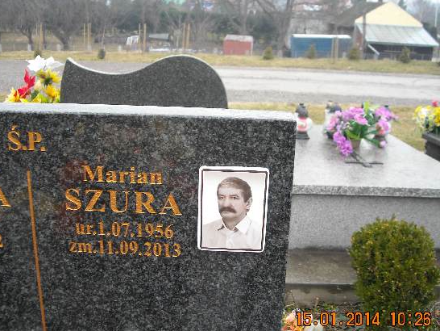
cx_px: 195
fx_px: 521
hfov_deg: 45.7
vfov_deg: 35.2
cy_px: 166
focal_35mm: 41
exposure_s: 1/60
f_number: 2.8
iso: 161
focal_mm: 5.7
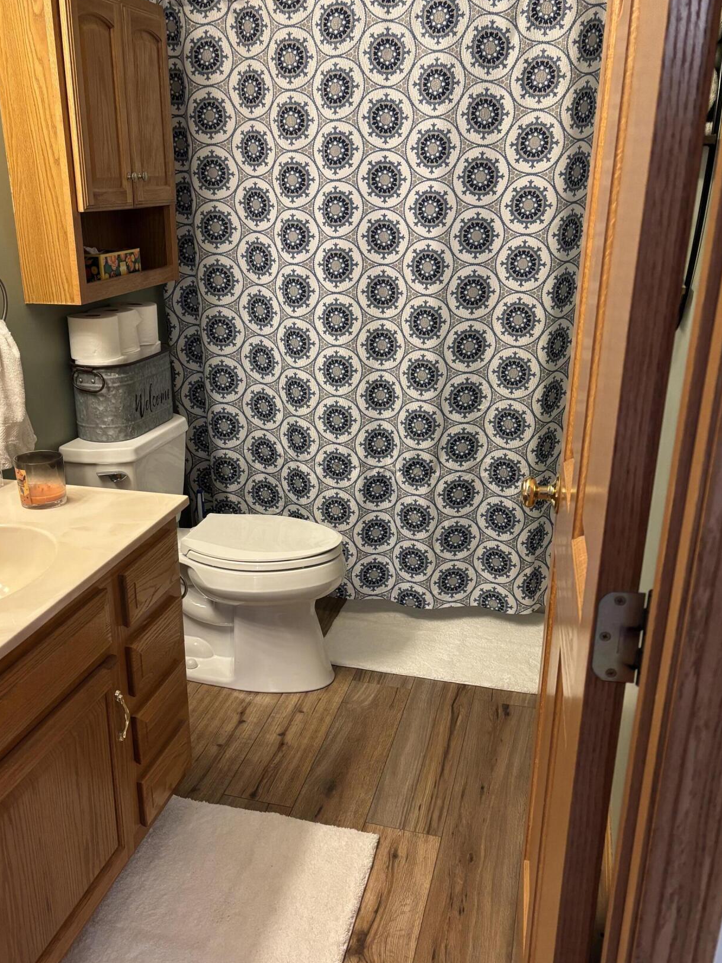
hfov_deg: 43.9
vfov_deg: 56.7
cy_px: 536
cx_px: 290
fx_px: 890
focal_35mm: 32
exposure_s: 1/60
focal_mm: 5.96
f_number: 1.6
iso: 250
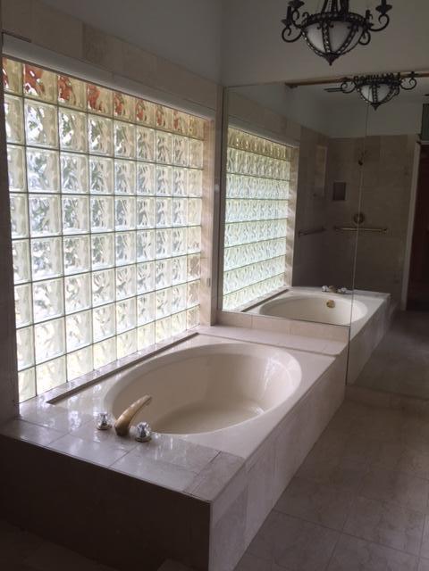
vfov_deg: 61.7
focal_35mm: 29
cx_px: 214
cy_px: 286
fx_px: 479
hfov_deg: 48.2
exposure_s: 1/123
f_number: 2.2
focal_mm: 4.15
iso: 32
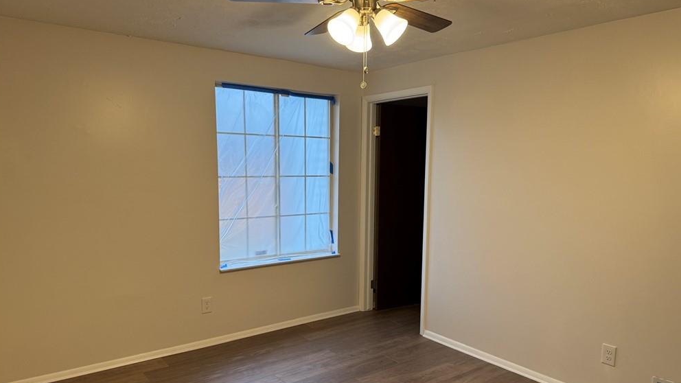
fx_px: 488
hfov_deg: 69.9
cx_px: 343
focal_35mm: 27
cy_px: 228
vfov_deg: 42.7
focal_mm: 6.76
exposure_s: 1/120
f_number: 1.78
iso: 200
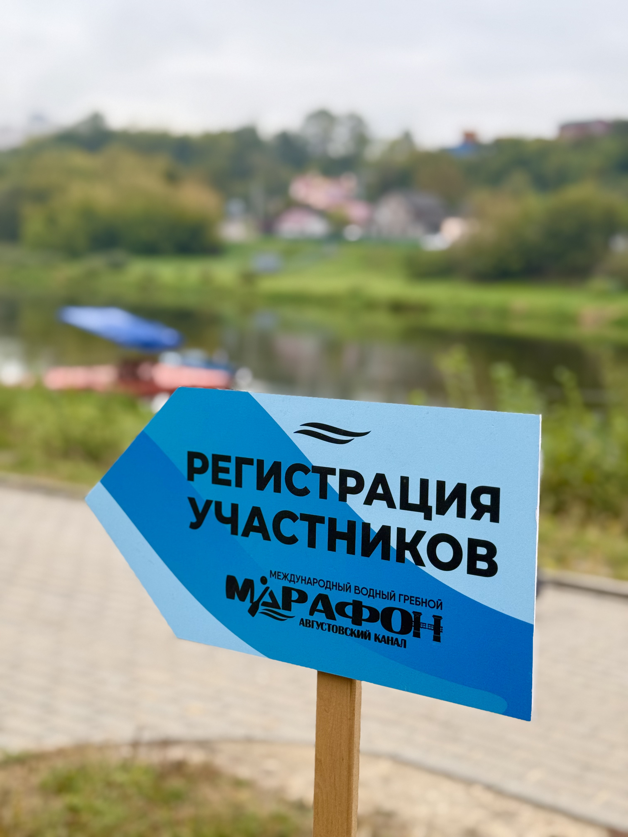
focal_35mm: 48
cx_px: 314
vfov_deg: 39.7
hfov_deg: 30.3
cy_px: 418
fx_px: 1161
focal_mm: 6.76
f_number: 1.78
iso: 100
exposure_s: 1/545
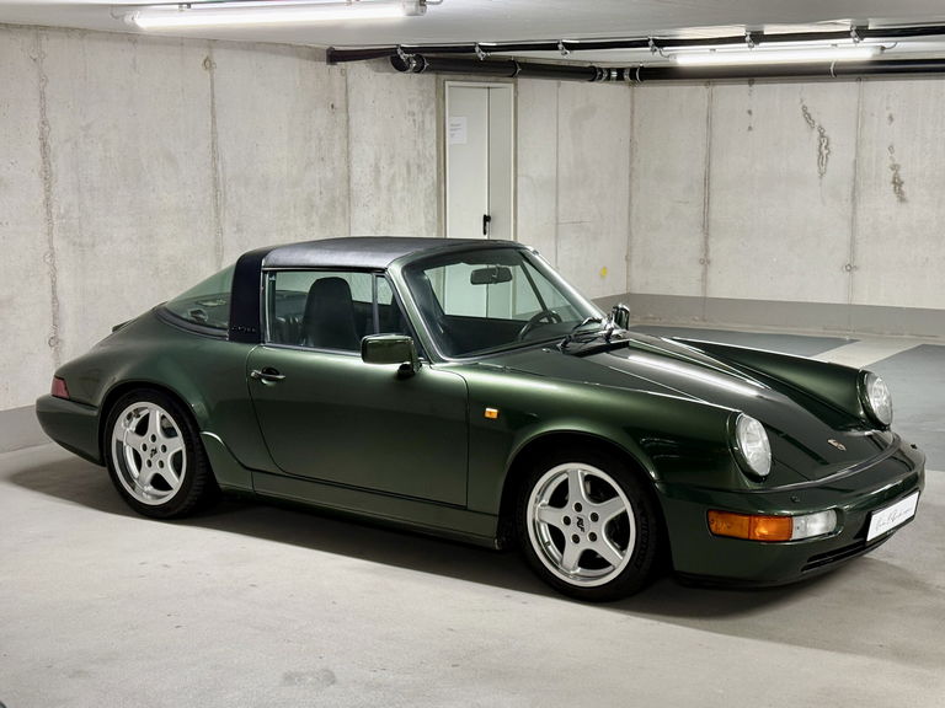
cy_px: 354
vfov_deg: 30.3
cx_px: 472
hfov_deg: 39.7
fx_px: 1310
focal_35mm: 48
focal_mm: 6.76
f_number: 1.78
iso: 160
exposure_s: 1/50
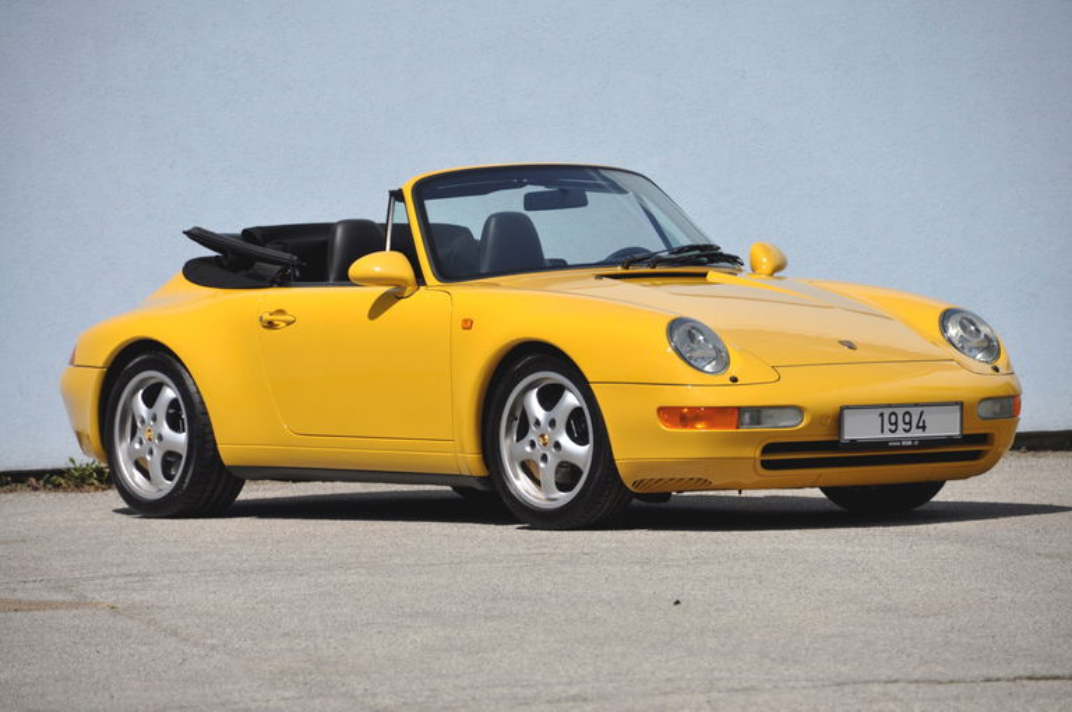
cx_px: 536
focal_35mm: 232
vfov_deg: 5.9
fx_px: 6914
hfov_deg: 8.9
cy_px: 356
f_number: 6
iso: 500
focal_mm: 155
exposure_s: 1/1250
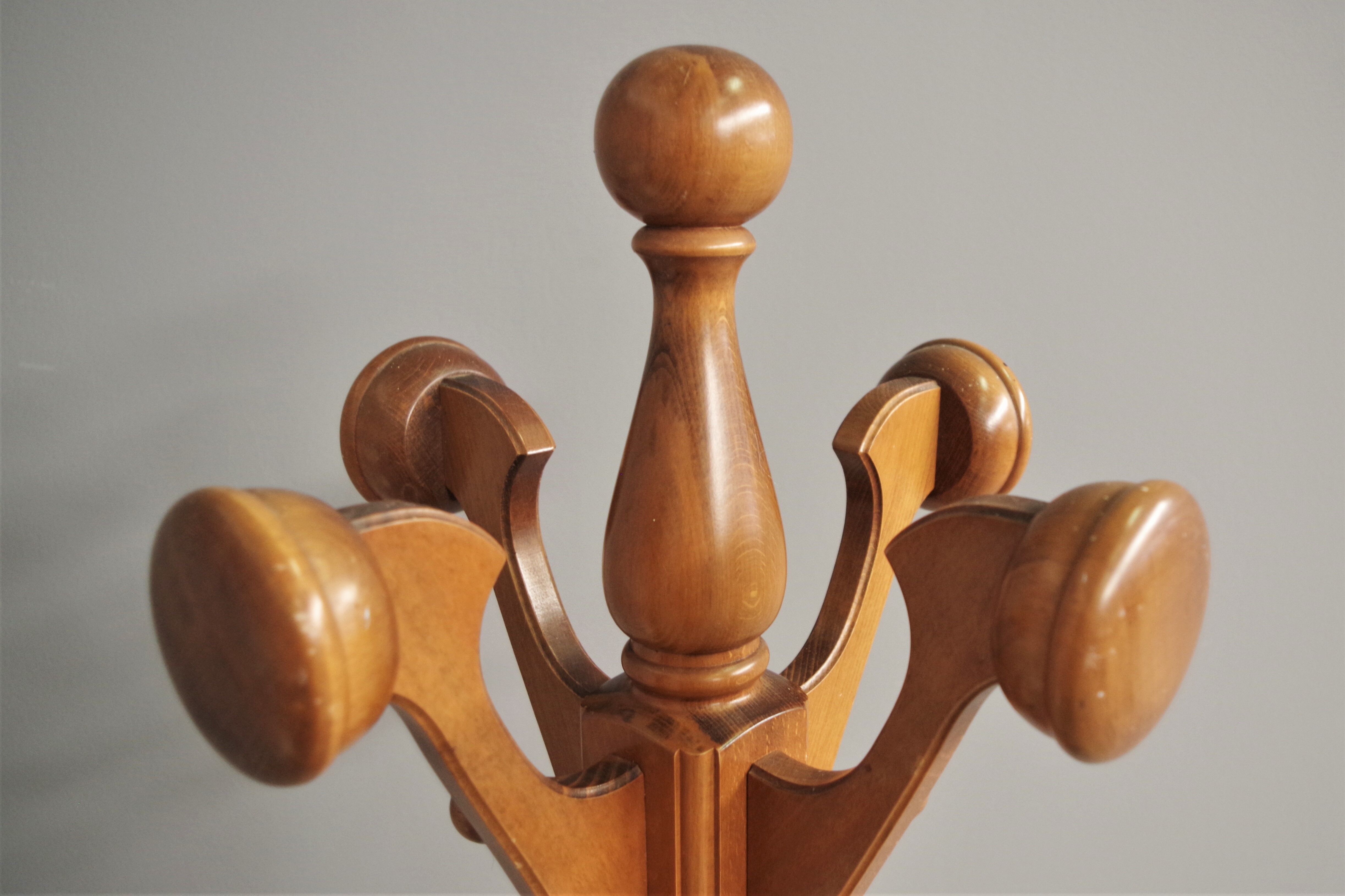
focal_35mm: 27
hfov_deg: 67.4
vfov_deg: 47.9
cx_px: 672
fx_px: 1009
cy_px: 448
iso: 800
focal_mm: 18
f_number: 3.5
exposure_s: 1/60
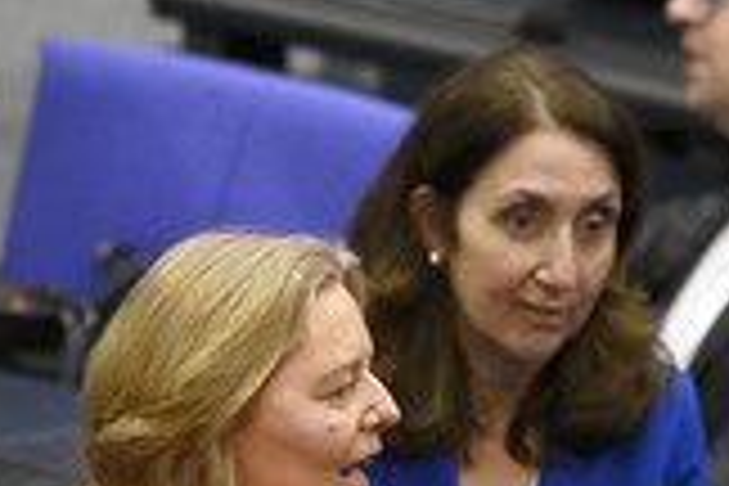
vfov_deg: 1.6
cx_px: 979
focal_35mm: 864
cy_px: 634
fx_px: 17495
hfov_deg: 2.4
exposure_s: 1/800
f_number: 5.6
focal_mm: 310
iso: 10000
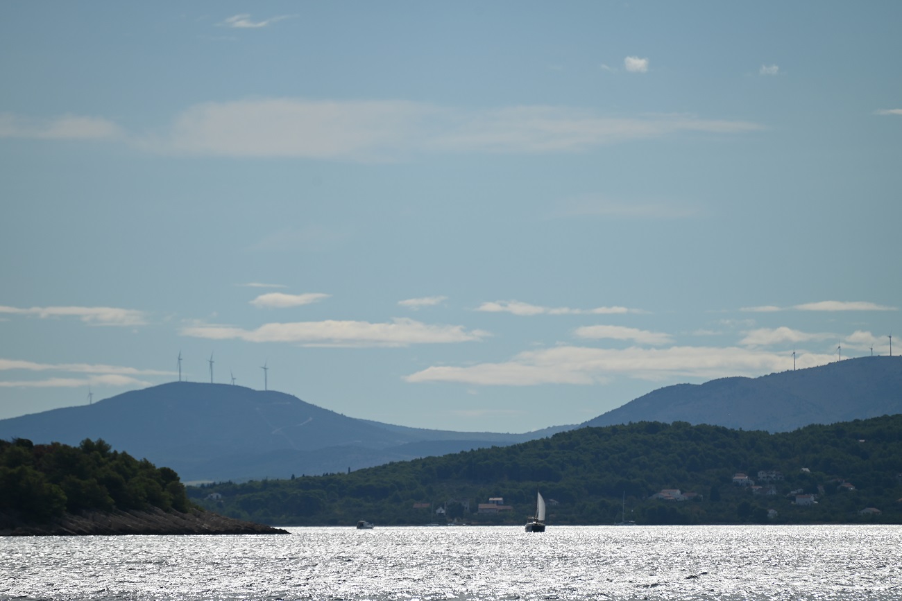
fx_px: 7517
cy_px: 300
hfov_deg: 6.9
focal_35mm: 300
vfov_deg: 4.6
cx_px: 451
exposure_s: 1/1600
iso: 100
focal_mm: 300
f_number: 7.1
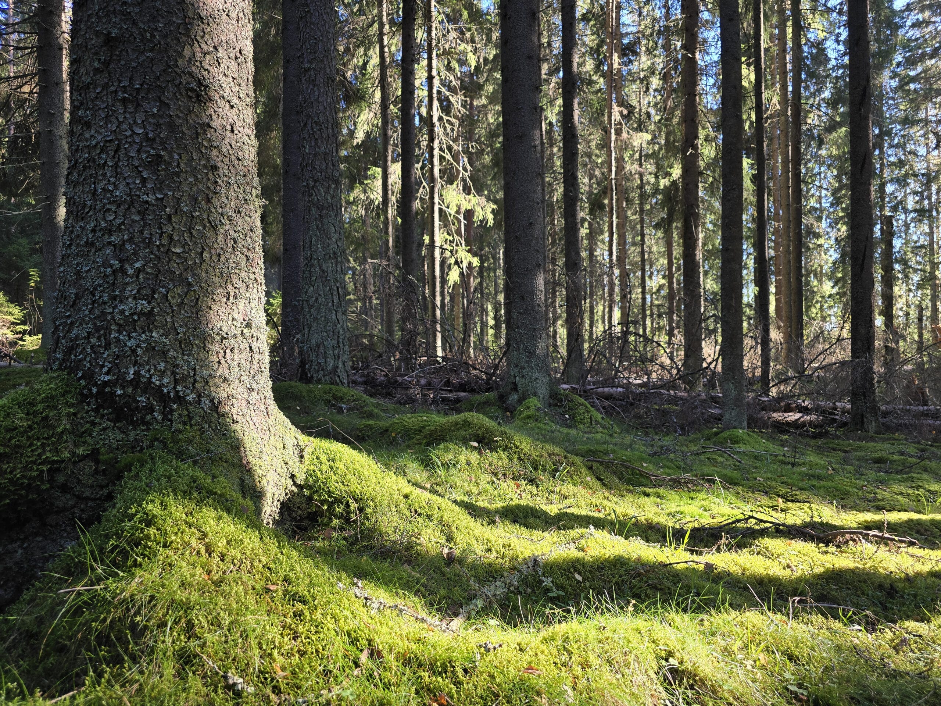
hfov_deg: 73.9
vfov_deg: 58.9
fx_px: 625
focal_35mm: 23
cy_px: 353
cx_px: 470
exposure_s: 1/180
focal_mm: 6.3
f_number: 1.7
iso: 50
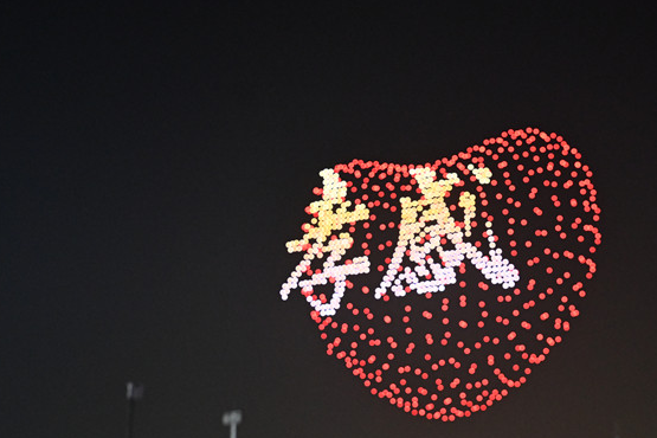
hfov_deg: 32.1
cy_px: 289
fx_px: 1131
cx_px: 434
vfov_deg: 21.8
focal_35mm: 62
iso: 5000
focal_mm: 40
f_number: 3.2
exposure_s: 1/60
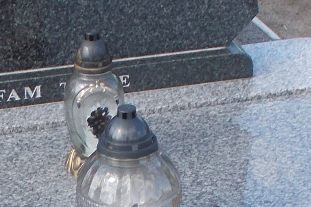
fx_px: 1356
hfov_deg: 13.1
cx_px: 90
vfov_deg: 8.6
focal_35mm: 157
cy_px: 297
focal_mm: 4.6
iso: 80
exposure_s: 1/200
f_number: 3.2
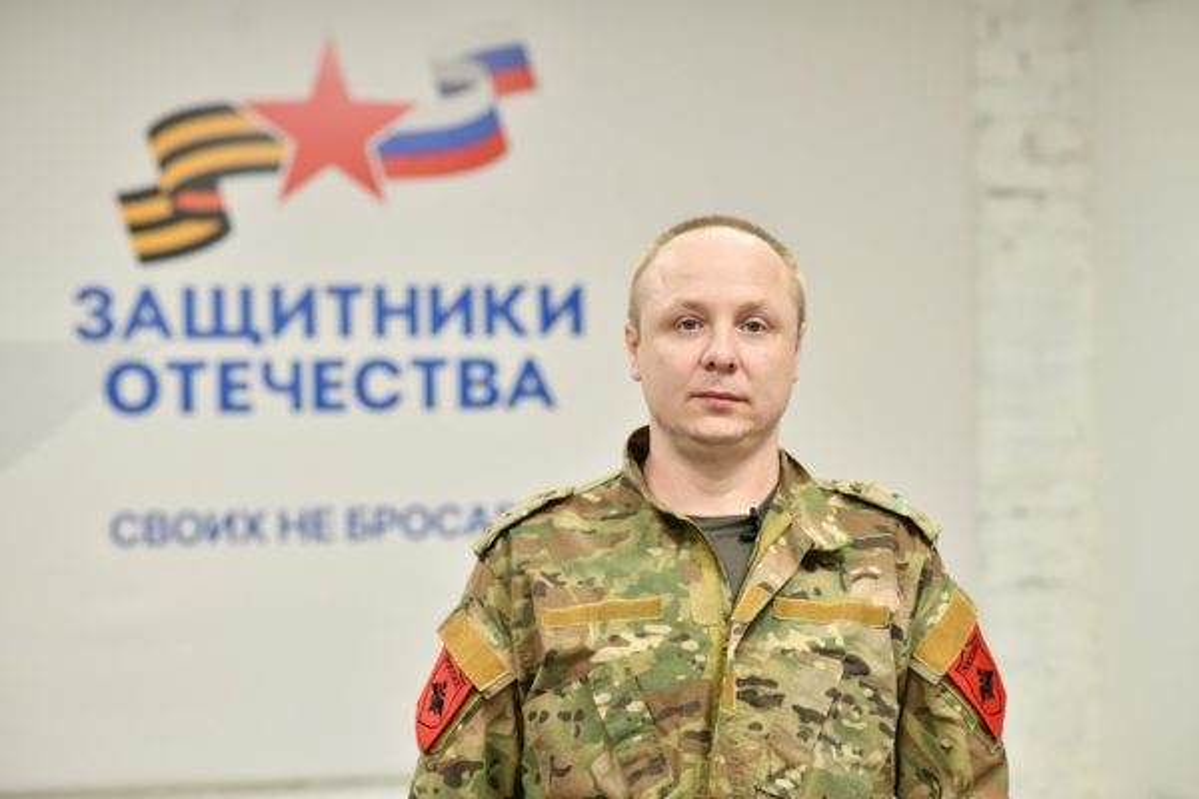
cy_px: 400
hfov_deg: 23.9
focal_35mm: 85
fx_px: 2831
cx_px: 600
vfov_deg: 16.1
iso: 1600
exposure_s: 1/250
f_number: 3.2
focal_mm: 85
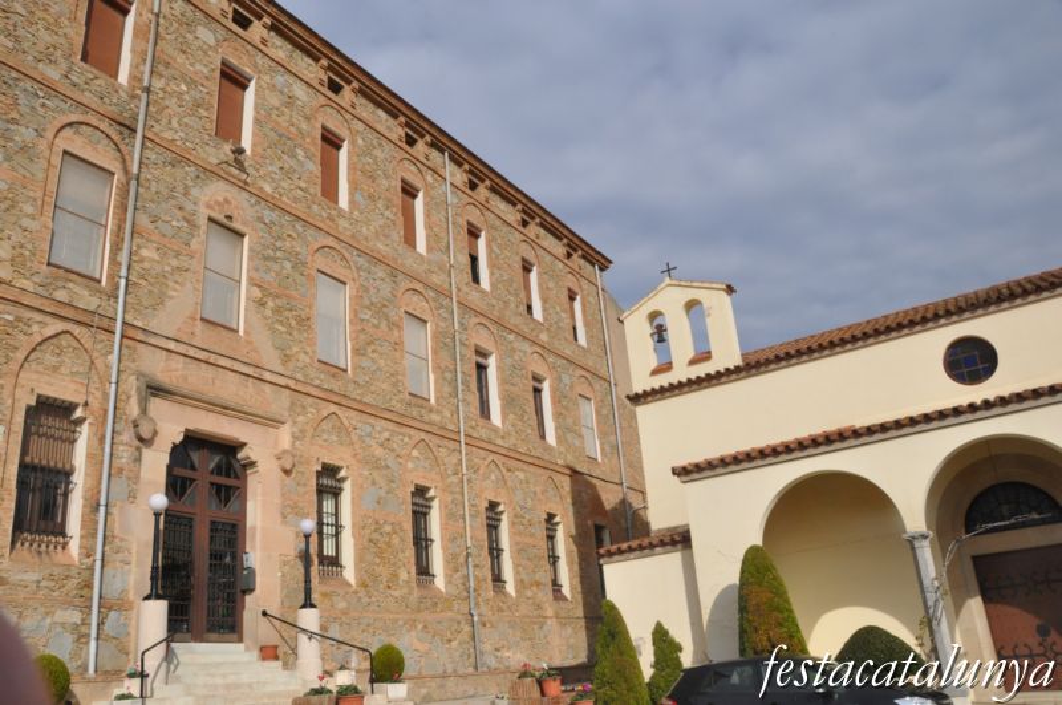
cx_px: 531
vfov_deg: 47.8
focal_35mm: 27
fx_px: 795
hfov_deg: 67.5
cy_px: 352
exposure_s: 1/800
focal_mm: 18
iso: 1000
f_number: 14
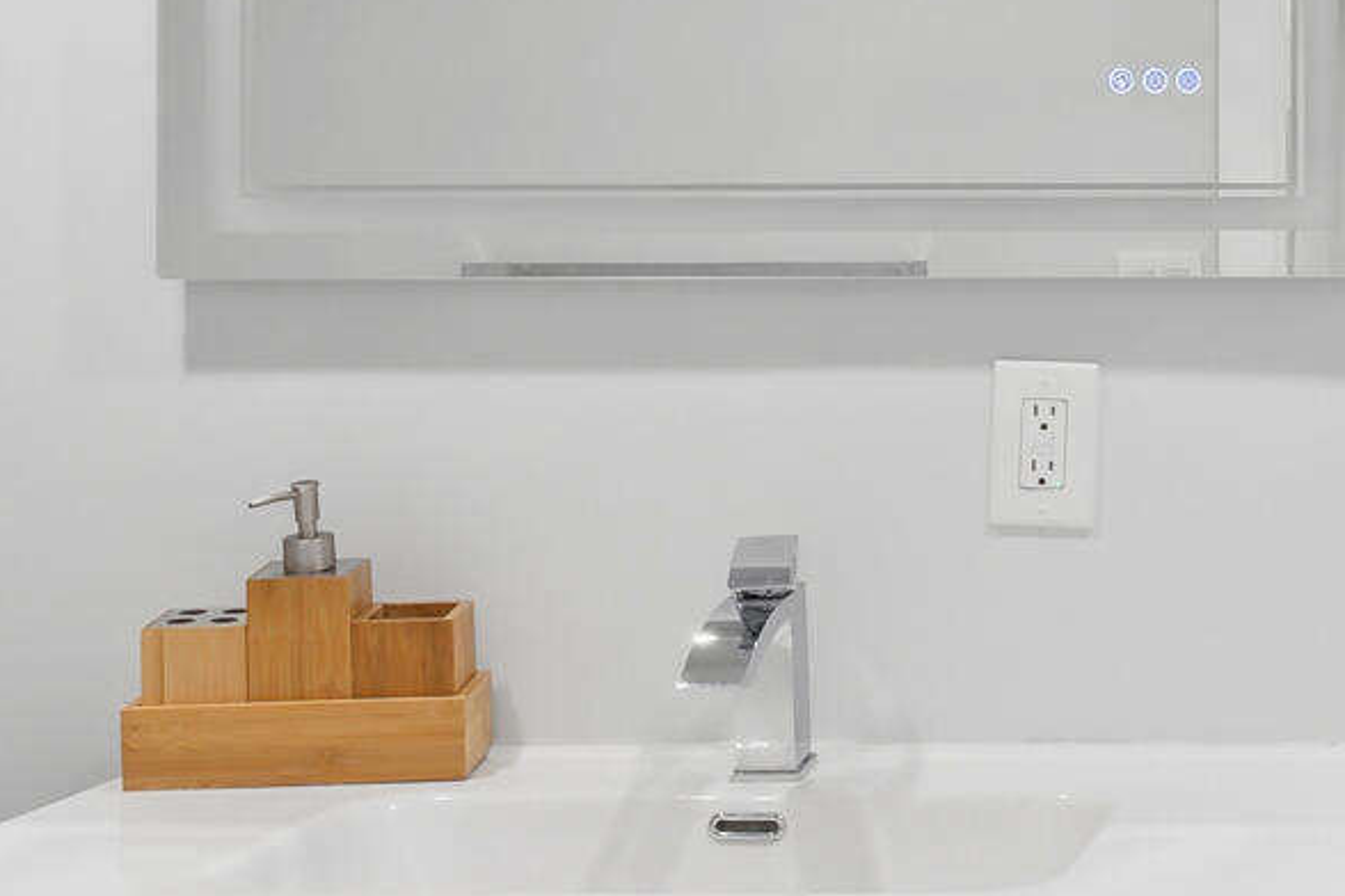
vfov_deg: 20.0
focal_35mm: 68
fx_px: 2540
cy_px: 319
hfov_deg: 26.3
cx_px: 1629
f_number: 9
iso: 250
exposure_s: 1/40
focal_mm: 16
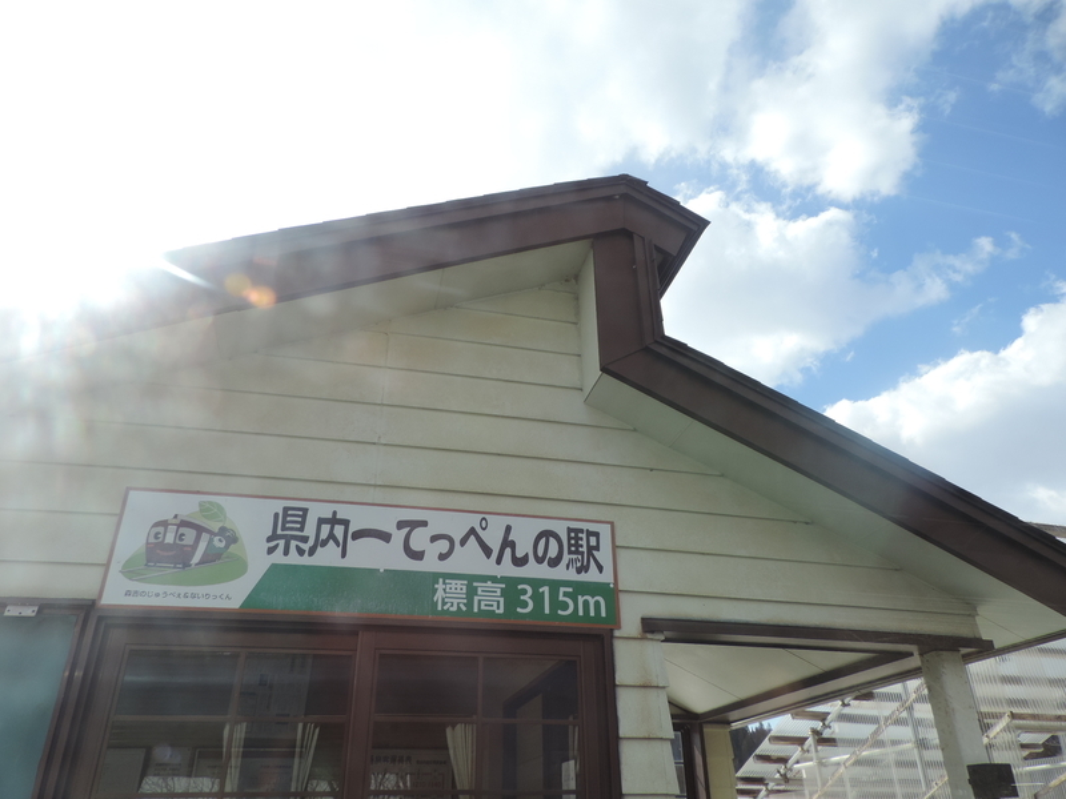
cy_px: 400
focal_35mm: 24
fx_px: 739
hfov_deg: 71.6
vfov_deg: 56.8
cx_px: 533
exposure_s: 1/1000
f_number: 3
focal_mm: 4.3
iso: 80
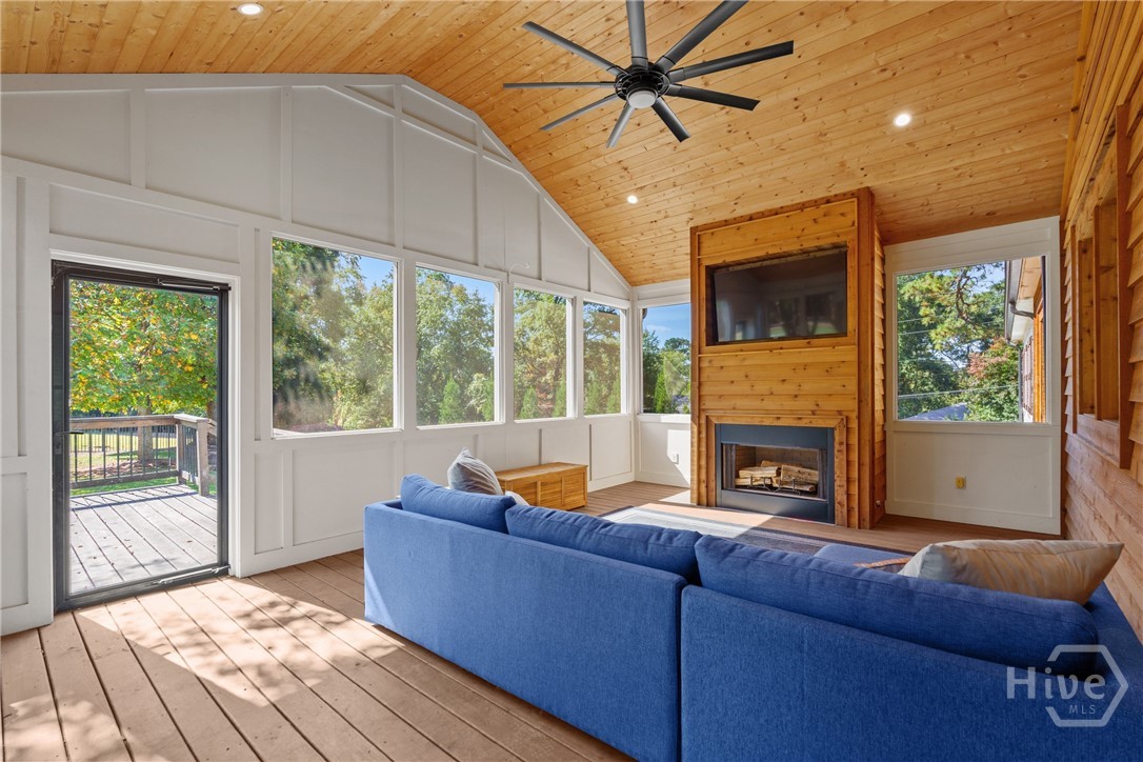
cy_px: 381
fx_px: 508
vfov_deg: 73.7
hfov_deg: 96.7
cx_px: 572
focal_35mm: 16
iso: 1250
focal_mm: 16
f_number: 6.3
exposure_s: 1/50
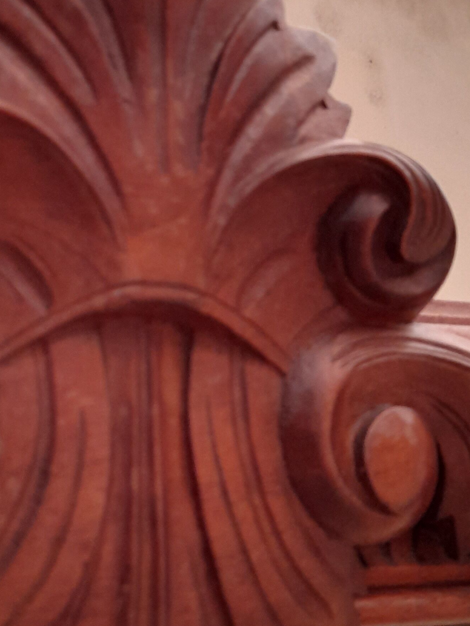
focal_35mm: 57
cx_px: 151
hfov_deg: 25.5
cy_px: 293
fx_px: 1032
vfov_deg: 33.8
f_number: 2
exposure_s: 1/50
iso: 320
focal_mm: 4.6
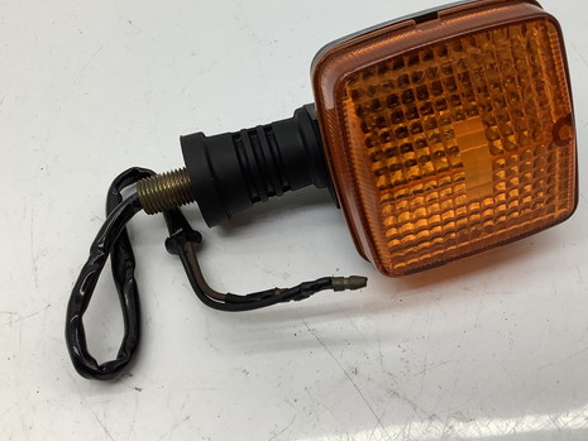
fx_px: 680
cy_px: 181
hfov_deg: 46.3
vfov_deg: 35.9
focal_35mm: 40
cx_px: 371
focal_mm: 3.3
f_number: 2.4
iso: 40
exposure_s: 1/120
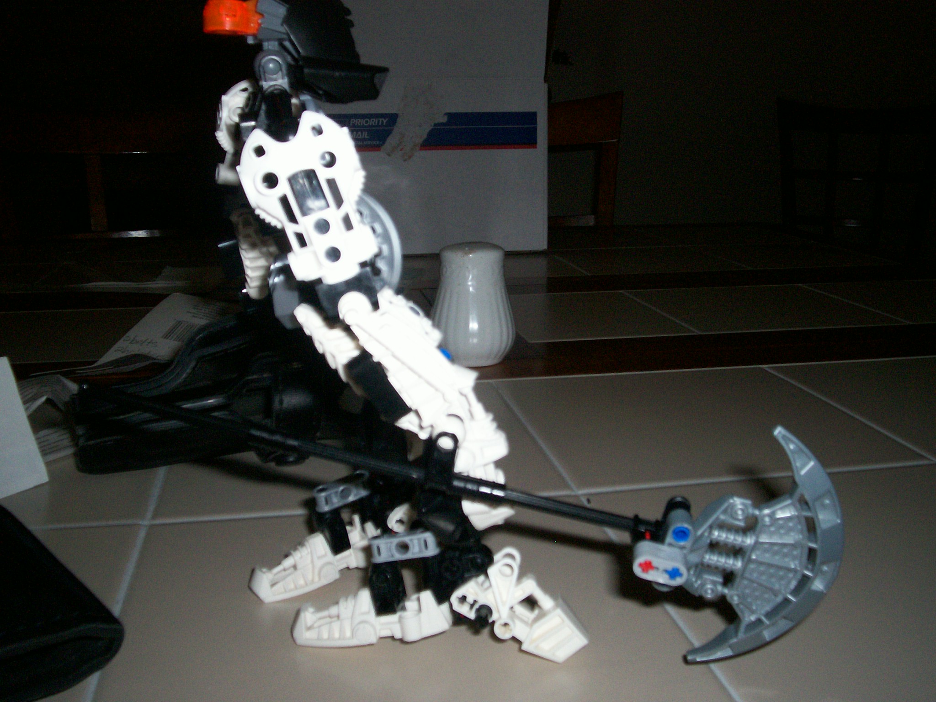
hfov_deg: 51.4
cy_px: 351
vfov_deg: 39.7
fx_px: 973
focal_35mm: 36
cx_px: 468
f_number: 4.5
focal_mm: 5.9
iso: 140
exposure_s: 1/64
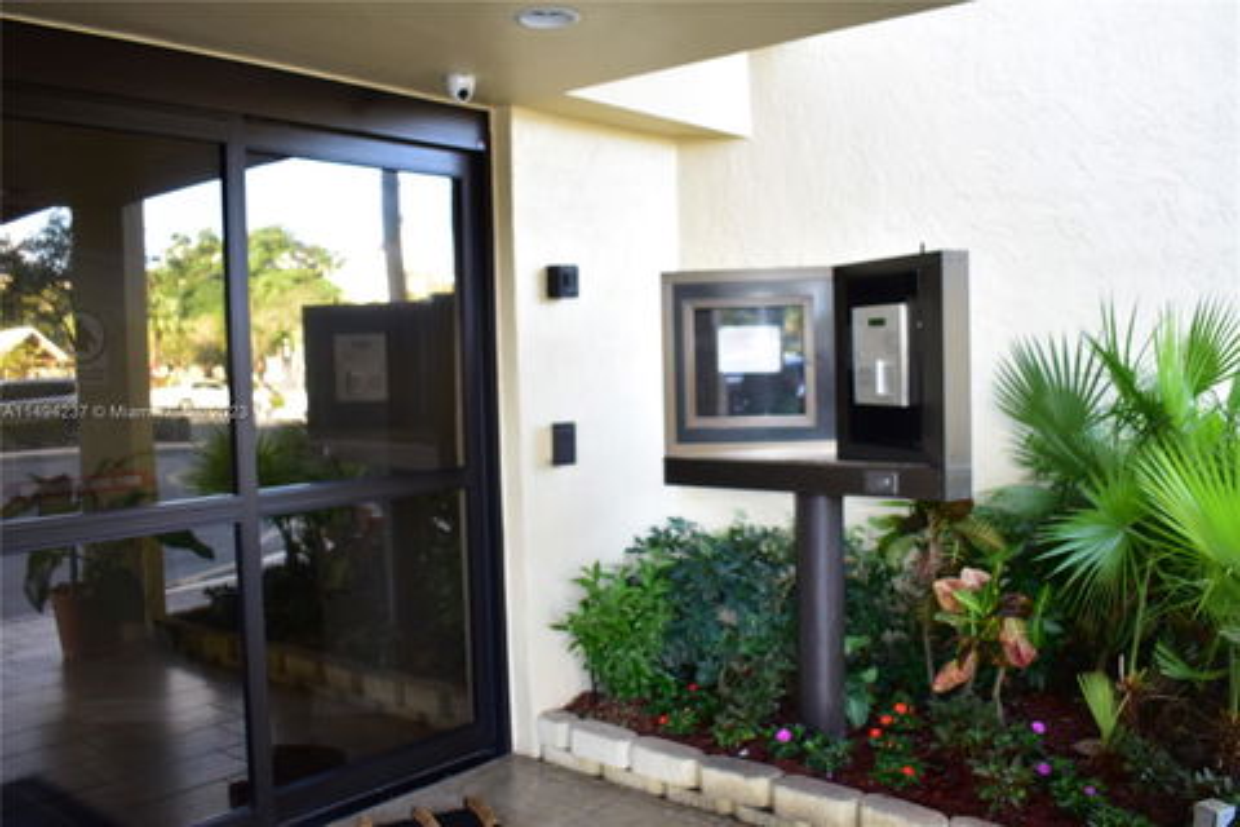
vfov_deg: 40.0
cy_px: 414
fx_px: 1137
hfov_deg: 57.2
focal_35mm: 33
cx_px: 620
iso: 320
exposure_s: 1/60
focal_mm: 22
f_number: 3.8
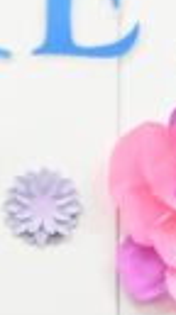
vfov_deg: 6.6
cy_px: 547
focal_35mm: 322
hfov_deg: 3.6
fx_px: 2687
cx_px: -413
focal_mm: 22
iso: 2000
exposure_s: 1/125
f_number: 3.5
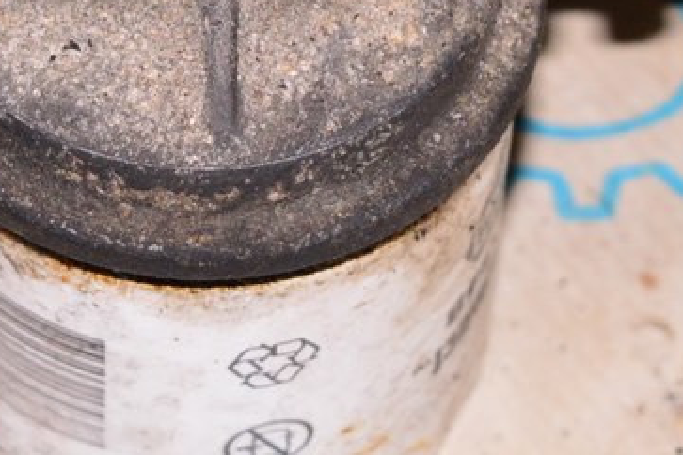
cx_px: 152
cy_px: -136
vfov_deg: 6.7
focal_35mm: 203
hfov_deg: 10.1
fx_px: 3851
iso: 1600
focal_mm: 48
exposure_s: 1/200
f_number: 8
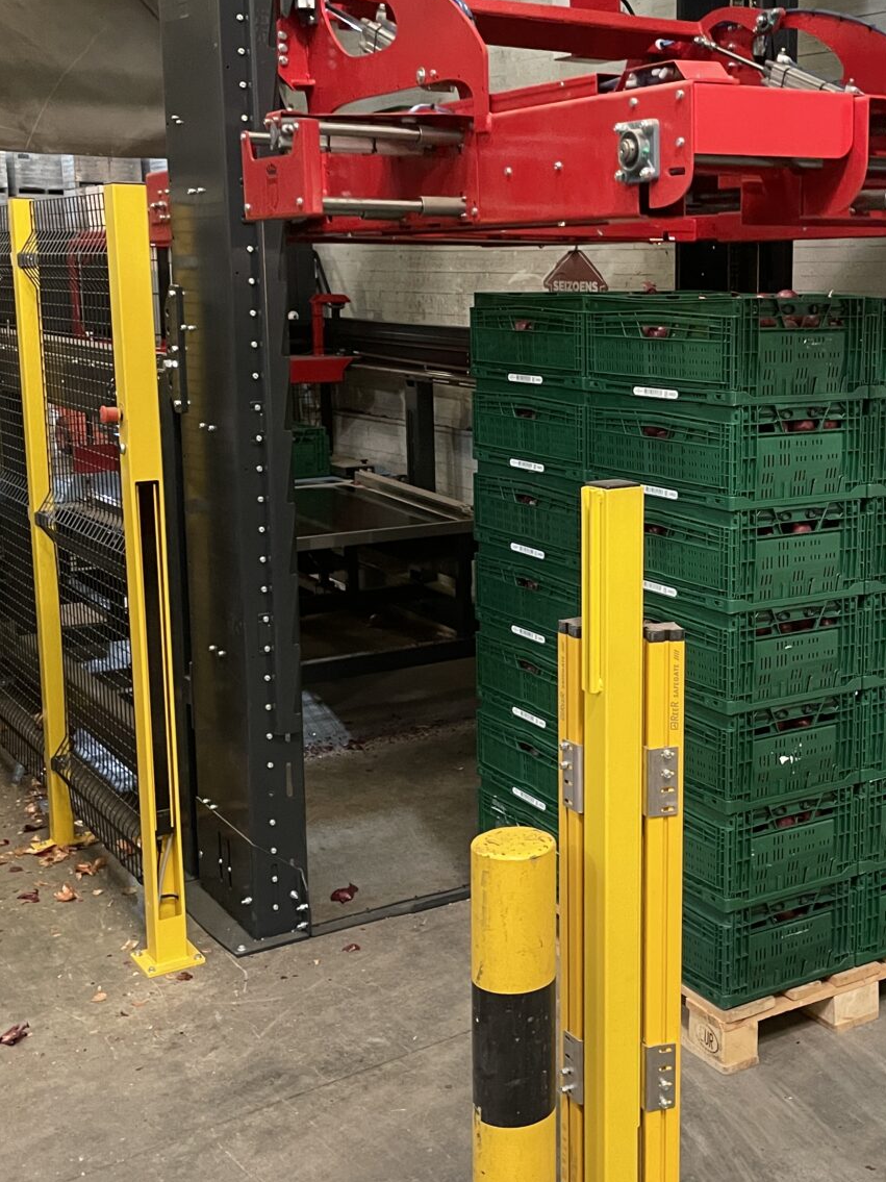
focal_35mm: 44
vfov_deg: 42.8
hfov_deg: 32.3
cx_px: 649
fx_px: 1502
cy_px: 503
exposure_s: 1/33
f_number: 1.6
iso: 400
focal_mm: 4.2
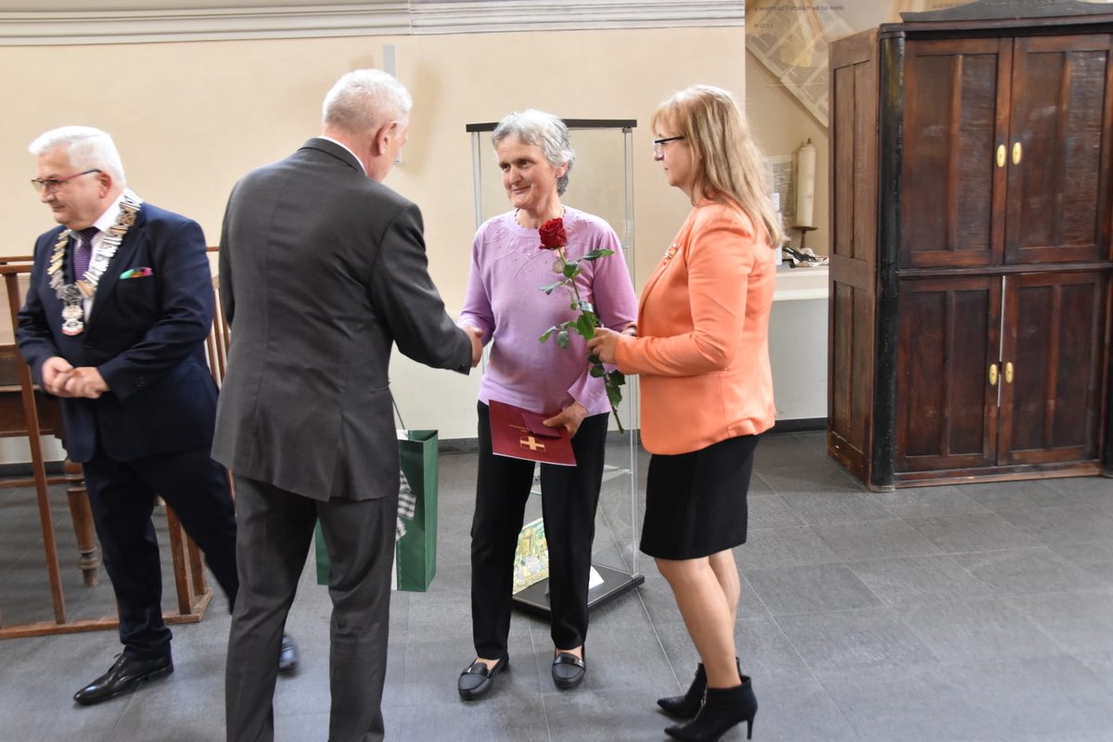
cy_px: 371
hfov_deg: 57.2
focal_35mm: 33
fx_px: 1020
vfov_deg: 40.0
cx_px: 556
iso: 1600
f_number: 3.8
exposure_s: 1/40
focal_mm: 22
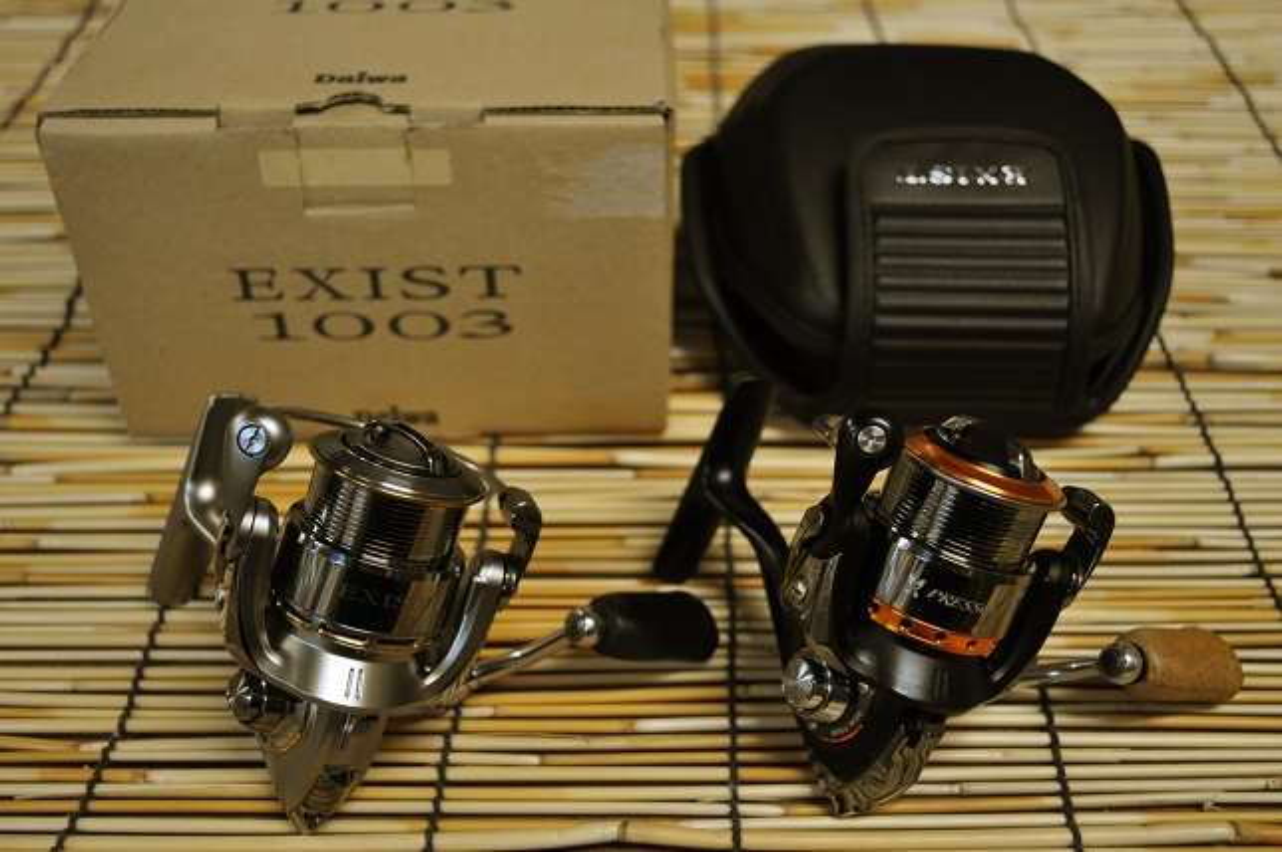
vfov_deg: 34.1
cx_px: 641
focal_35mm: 39
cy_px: 426
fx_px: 1387
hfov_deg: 49.6
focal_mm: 26
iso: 800
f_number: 4.2
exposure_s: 1/50
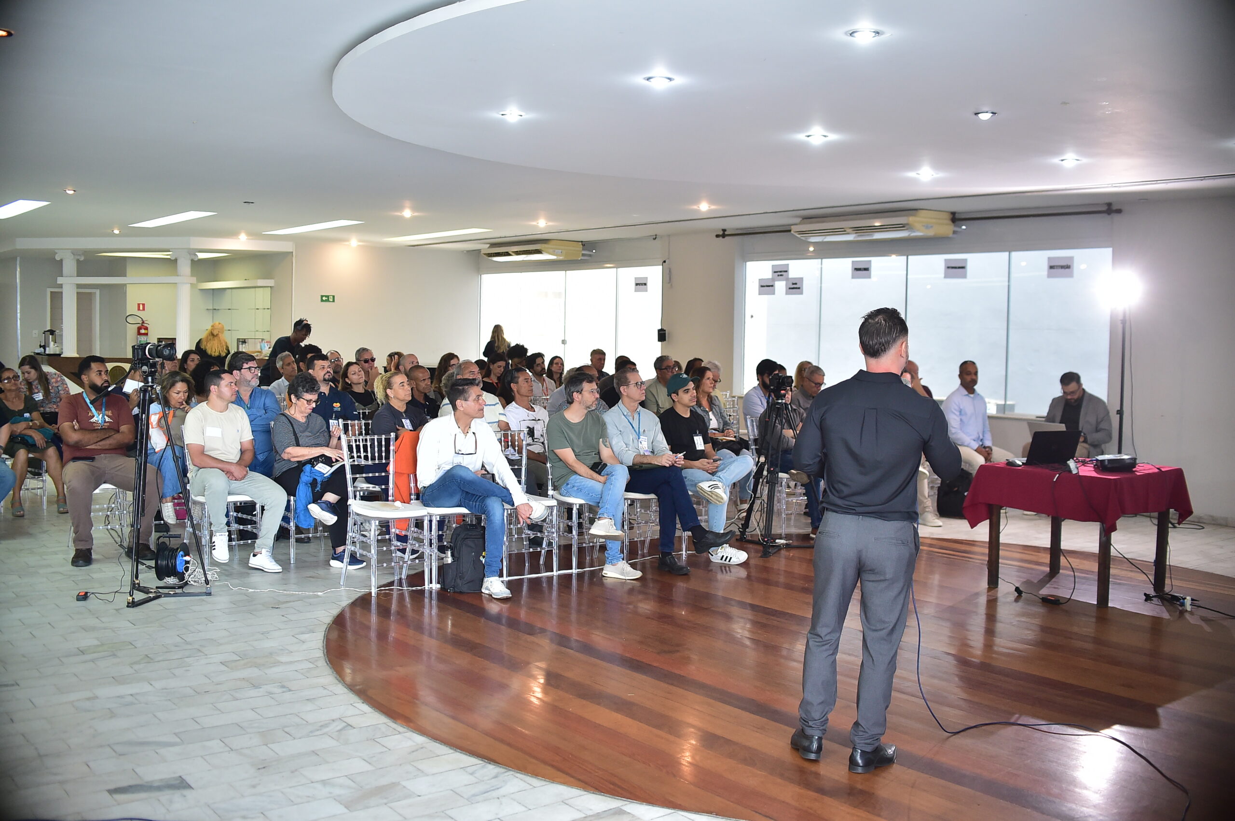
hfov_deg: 54.5
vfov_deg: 37.8
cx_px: 618
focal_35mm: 35
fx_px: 1199
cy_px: 410
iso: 2500
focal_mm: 35
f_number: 3.5
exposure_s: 1/500
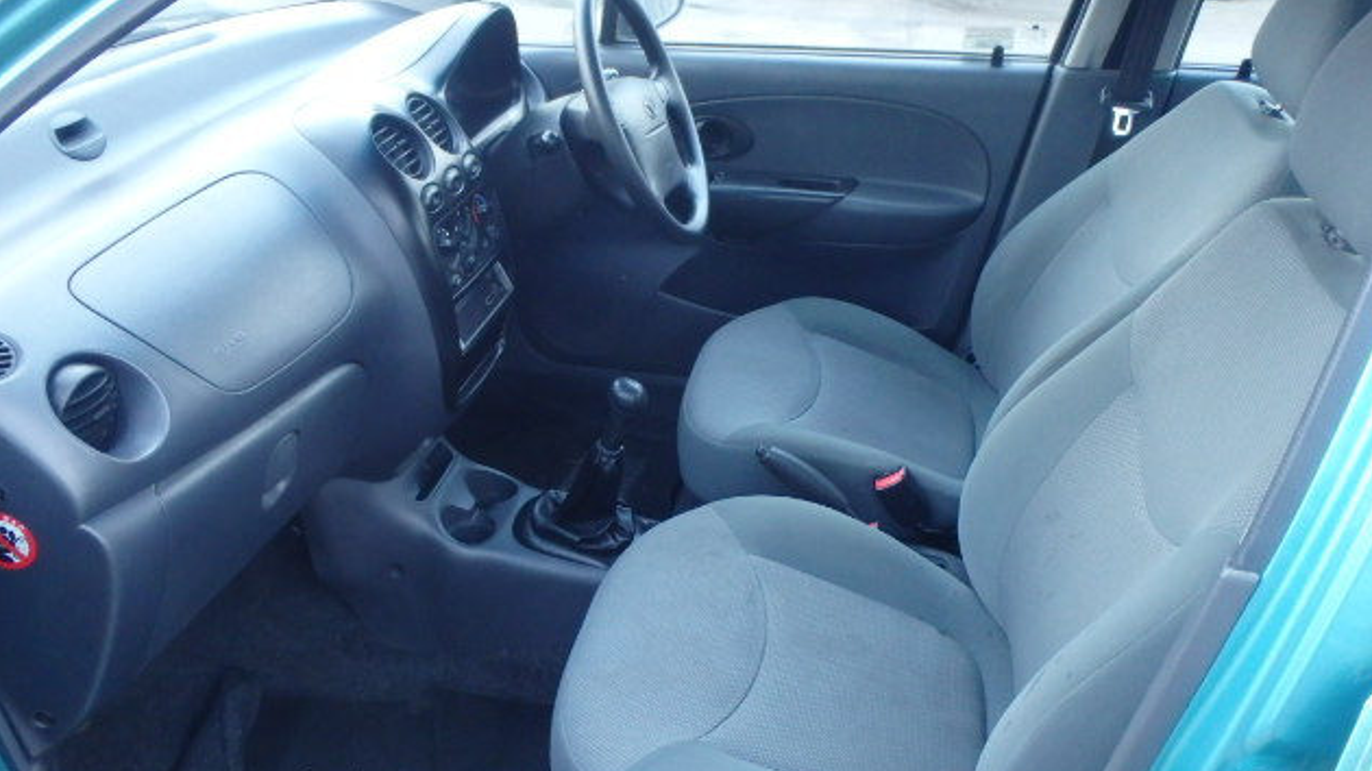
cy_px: 414
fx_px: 1127
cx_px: 695
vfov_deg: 37.7
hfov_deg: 62.6
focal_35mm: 31
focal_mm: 5
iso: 800
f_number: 3.9
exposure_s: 1/30
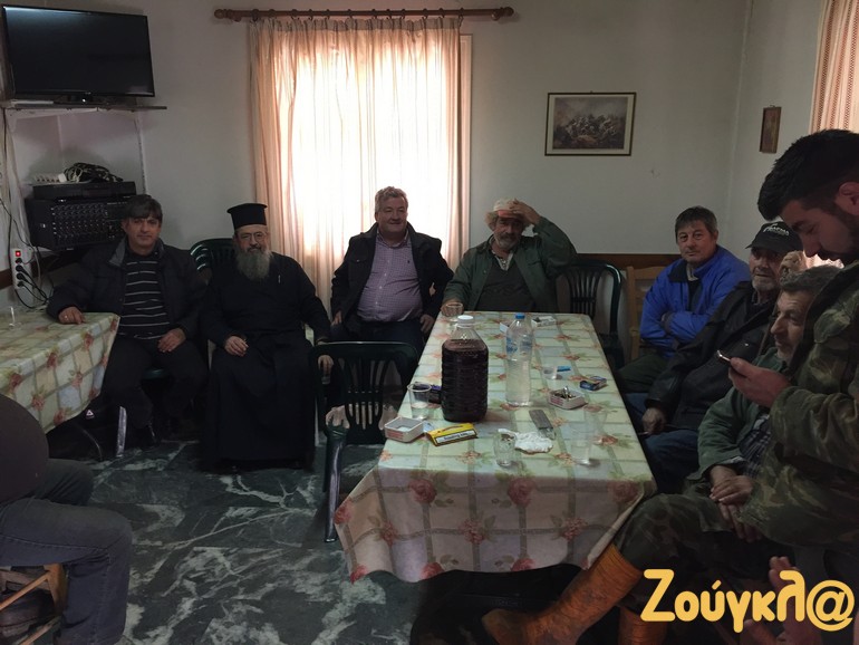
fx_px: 720
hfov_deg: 61.6
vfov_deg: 48.3
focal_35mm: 29
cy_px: 322
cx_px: 430
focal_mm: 4.15
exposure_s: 1/33
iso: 160
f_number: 2.2
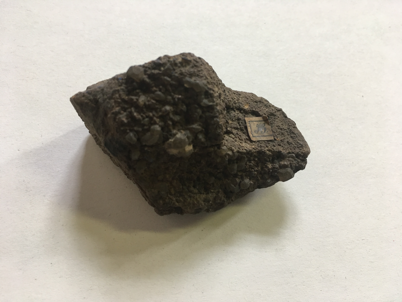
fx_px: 337
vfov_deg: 48.2
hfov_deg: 61.7
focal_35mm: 29
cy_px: 151
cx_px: 201
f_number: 2.2
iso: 125
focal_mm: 4.15
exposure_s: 1/33
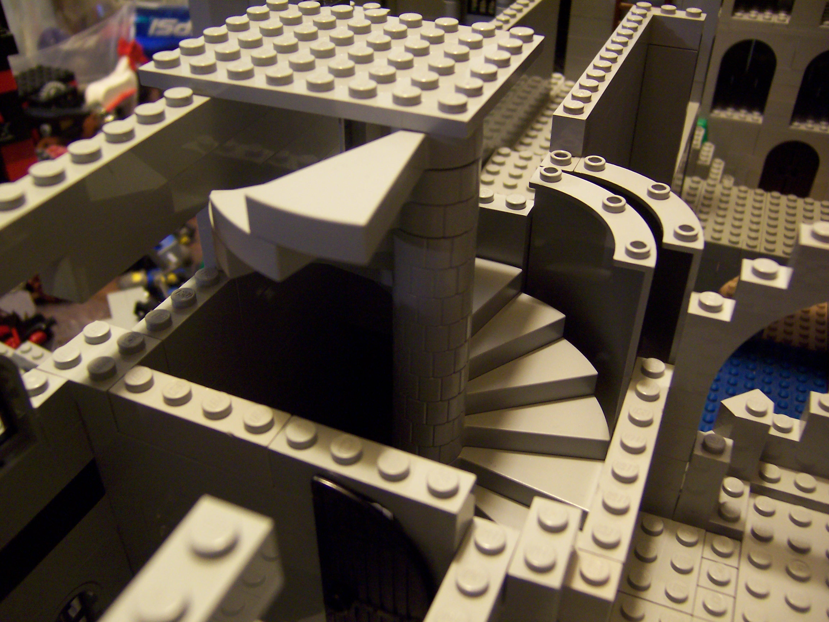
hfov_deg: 55.4
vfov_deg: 42.9
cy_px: 311
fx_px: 790
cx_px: 414
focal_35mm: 33
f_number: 2.8
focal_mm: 5.5
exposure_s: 1/8
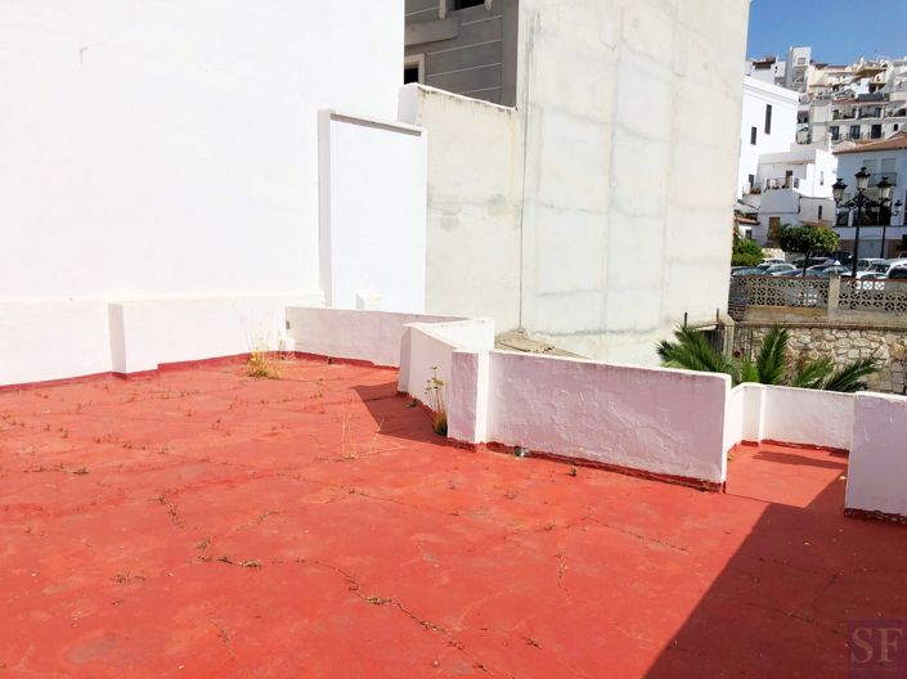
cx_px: 454
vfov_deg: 49.7
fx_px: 733
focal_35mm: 28
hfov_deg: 63.5
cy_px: 340
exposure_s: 1/6897
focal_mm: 3.99
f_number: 1.8
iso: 20
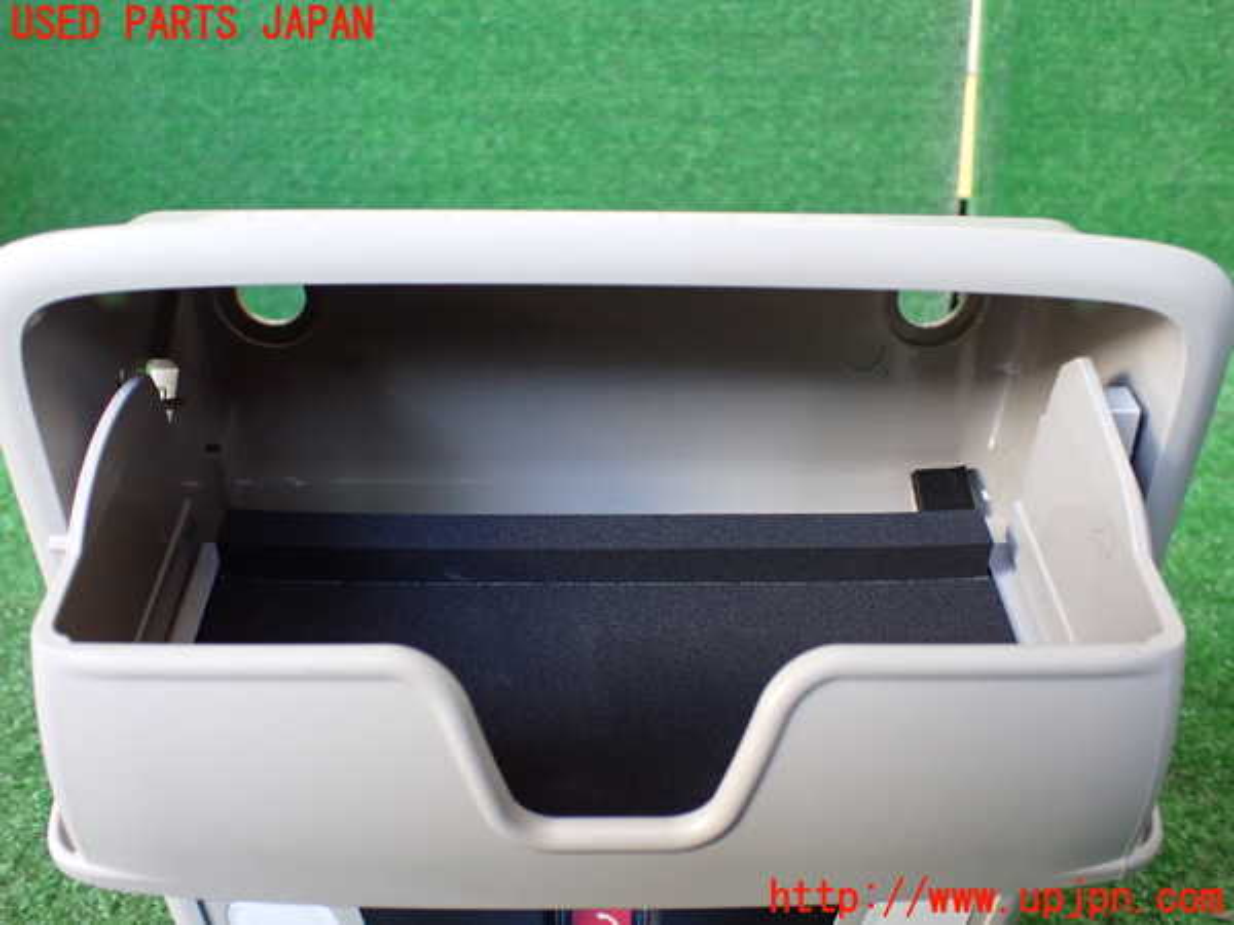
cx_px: 617
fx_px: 1069
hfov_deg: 60.0
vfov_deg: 46.8
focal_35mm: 30
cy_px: 462
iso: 640
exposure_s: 1/125
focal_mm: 5.4
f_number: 2.3
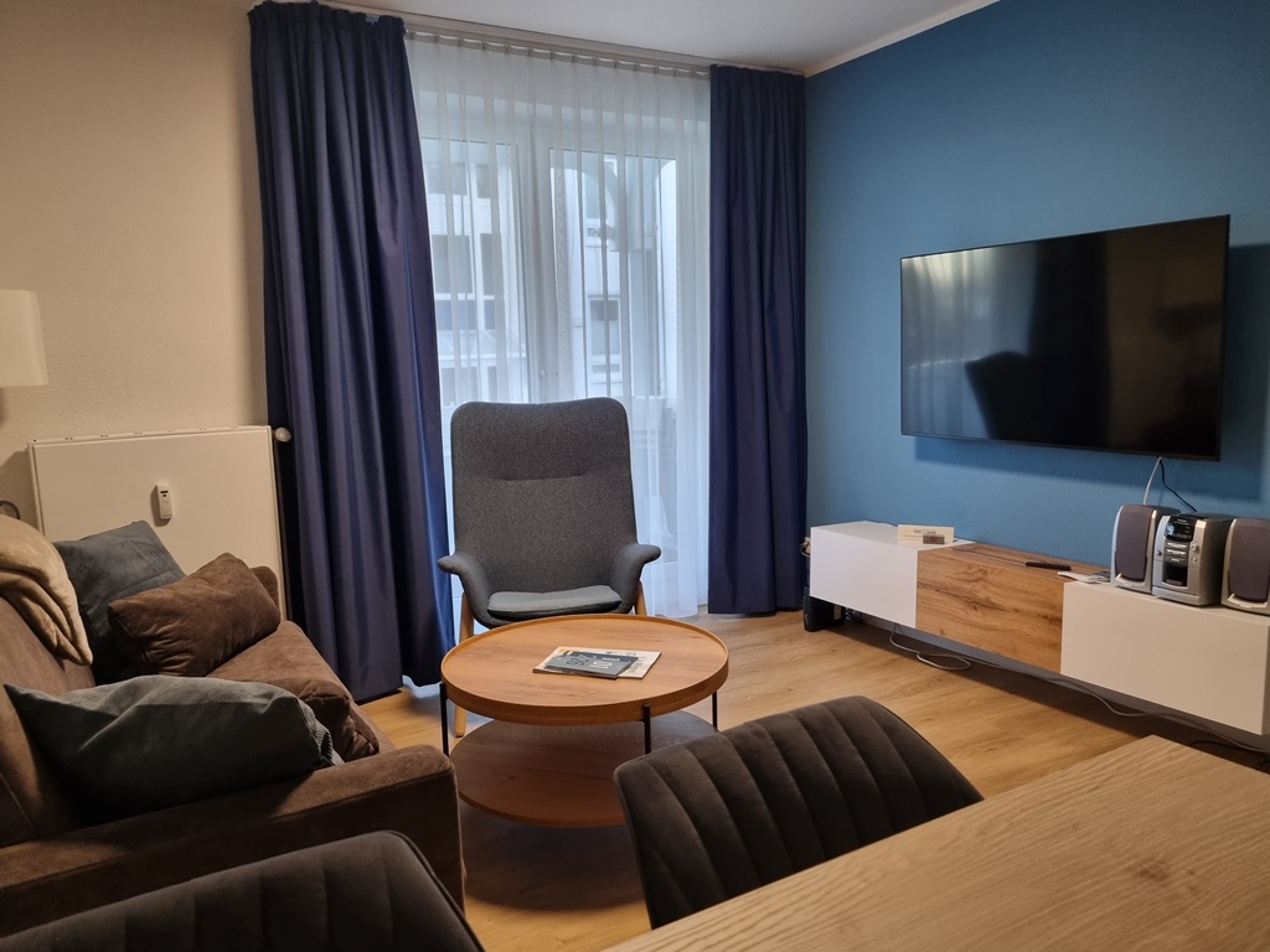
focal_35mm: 26
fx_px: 954
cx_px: 635
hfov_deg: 67.3
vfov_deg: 53.1
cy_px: 476
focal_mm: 5.4
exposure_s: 1/50
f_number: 1.8
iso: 200
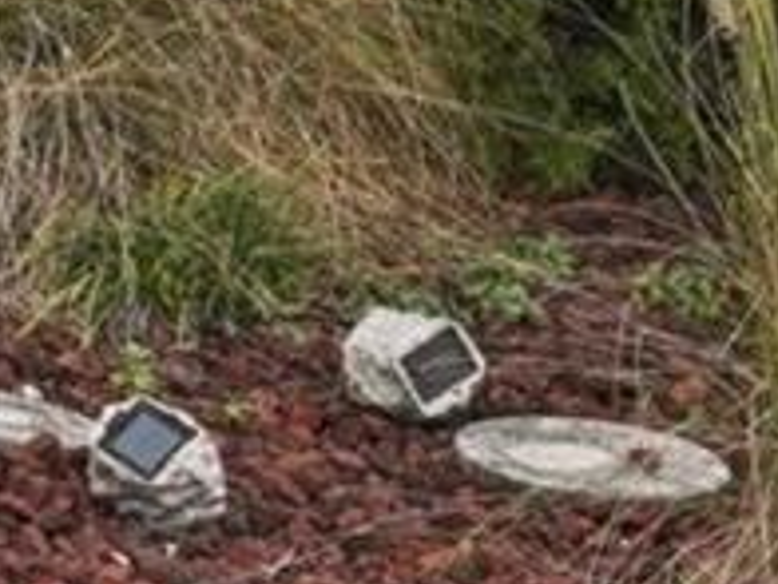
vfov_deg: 5.2
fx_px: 5821
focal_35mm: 259
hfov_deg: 6.7
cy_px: -1502
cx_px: -1802
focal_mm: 22
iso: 640
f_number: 8
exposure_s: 1/1000
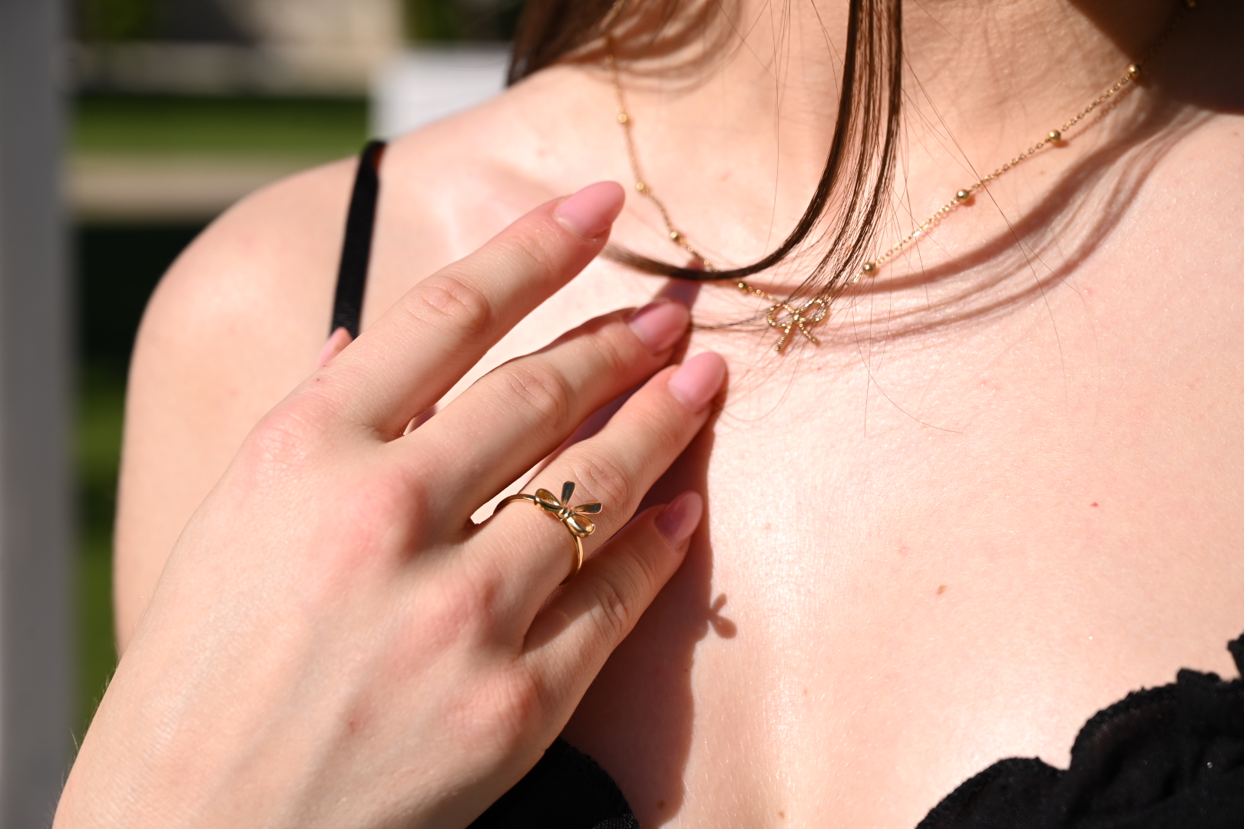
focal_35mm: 70
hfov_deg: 28.8
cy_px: 414
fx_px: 2419
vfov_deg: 19.5
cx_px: 622
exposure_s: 1/320
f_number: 6.3
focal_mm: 70
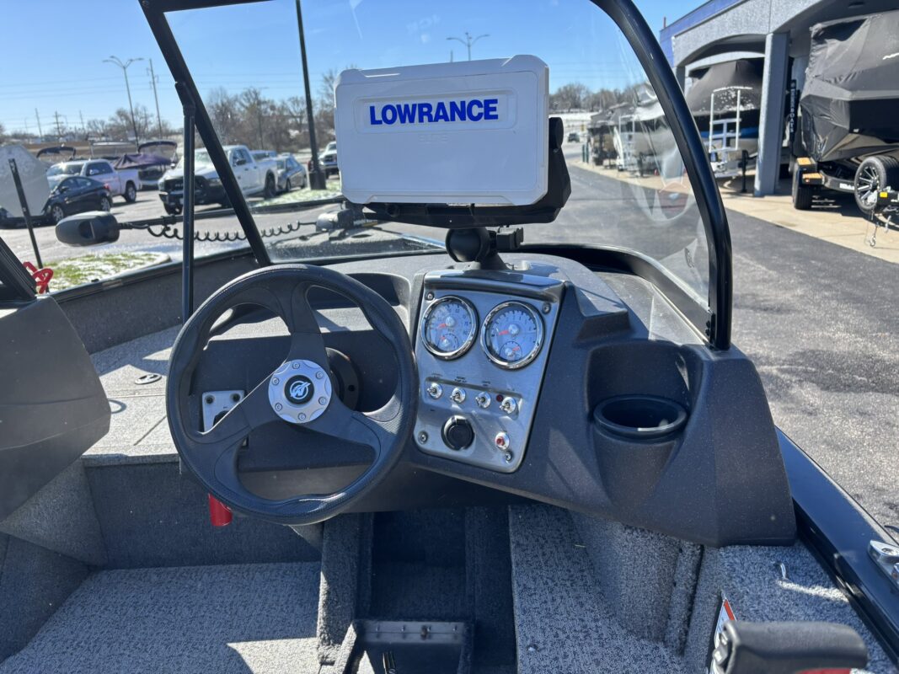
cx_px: 450
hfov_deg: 67.3
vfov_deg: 53.1
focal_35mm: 26
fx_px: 675
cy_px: 337
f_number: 1.6
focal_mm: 5.96
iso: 50
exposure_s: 1/1220
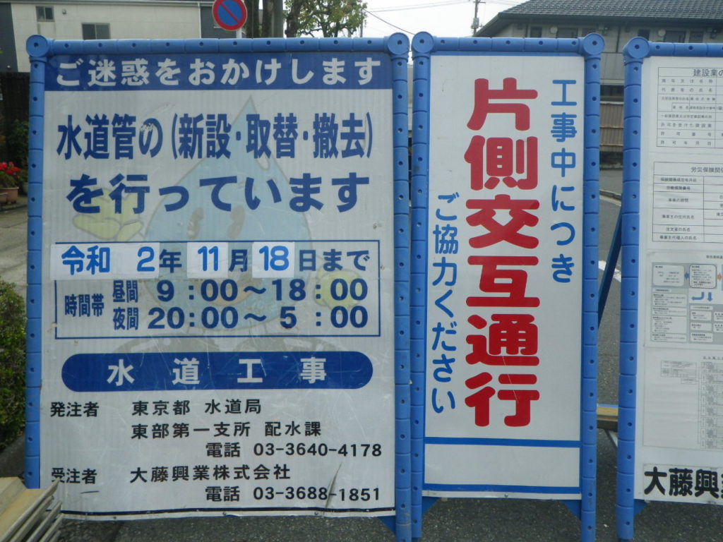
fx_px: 585
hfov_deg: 63.4
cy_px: 271
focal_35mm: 28
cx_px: 362
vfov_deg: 49.7
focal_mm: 5
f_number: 4.2
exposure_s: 1/400
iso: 80
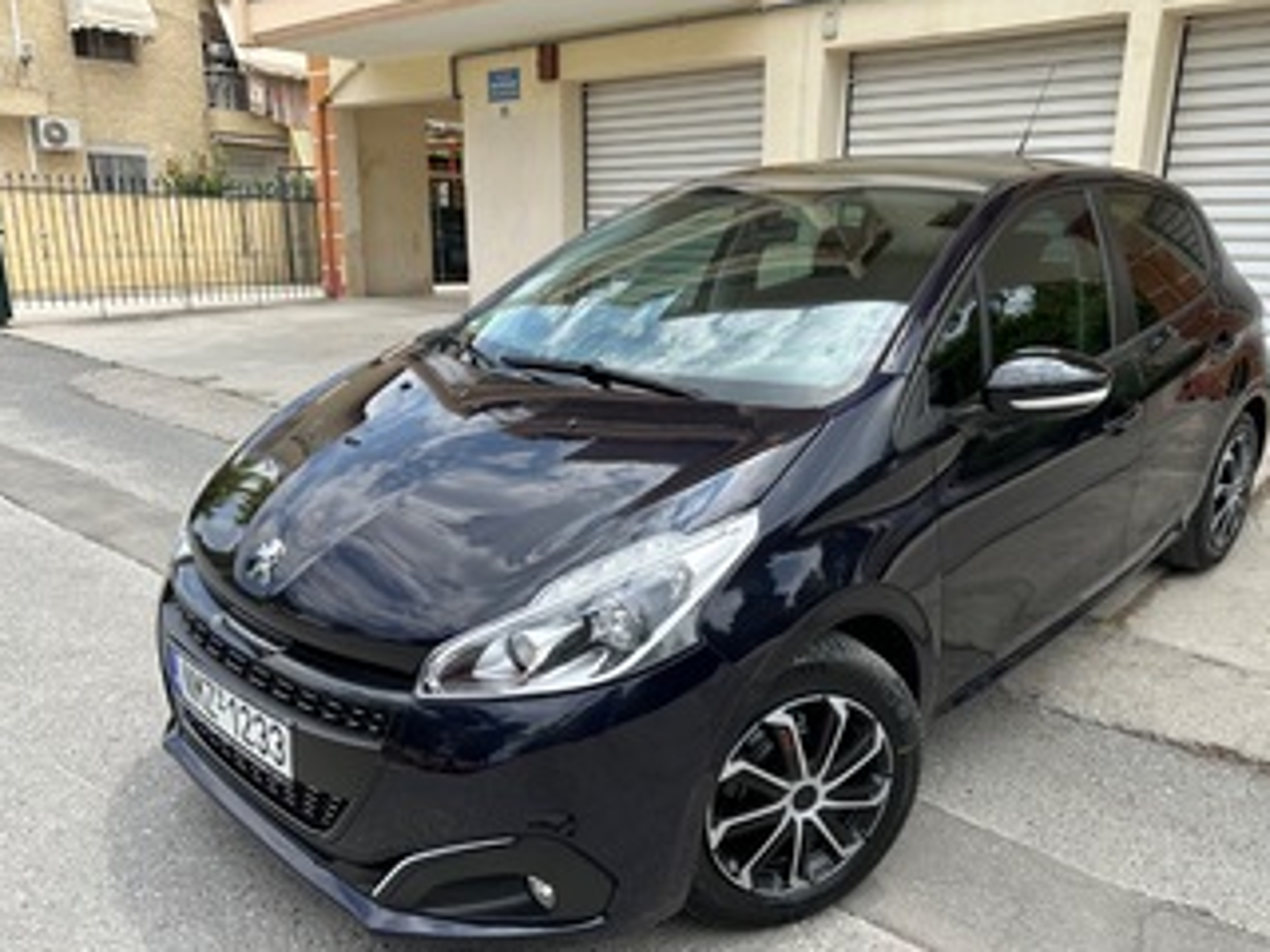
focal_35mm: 27
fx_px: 991
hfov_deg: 65.3
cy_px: 520
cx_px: 671
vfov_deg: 51.3
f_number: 1.78
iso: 80
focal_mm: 6.86
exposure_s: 1/1949
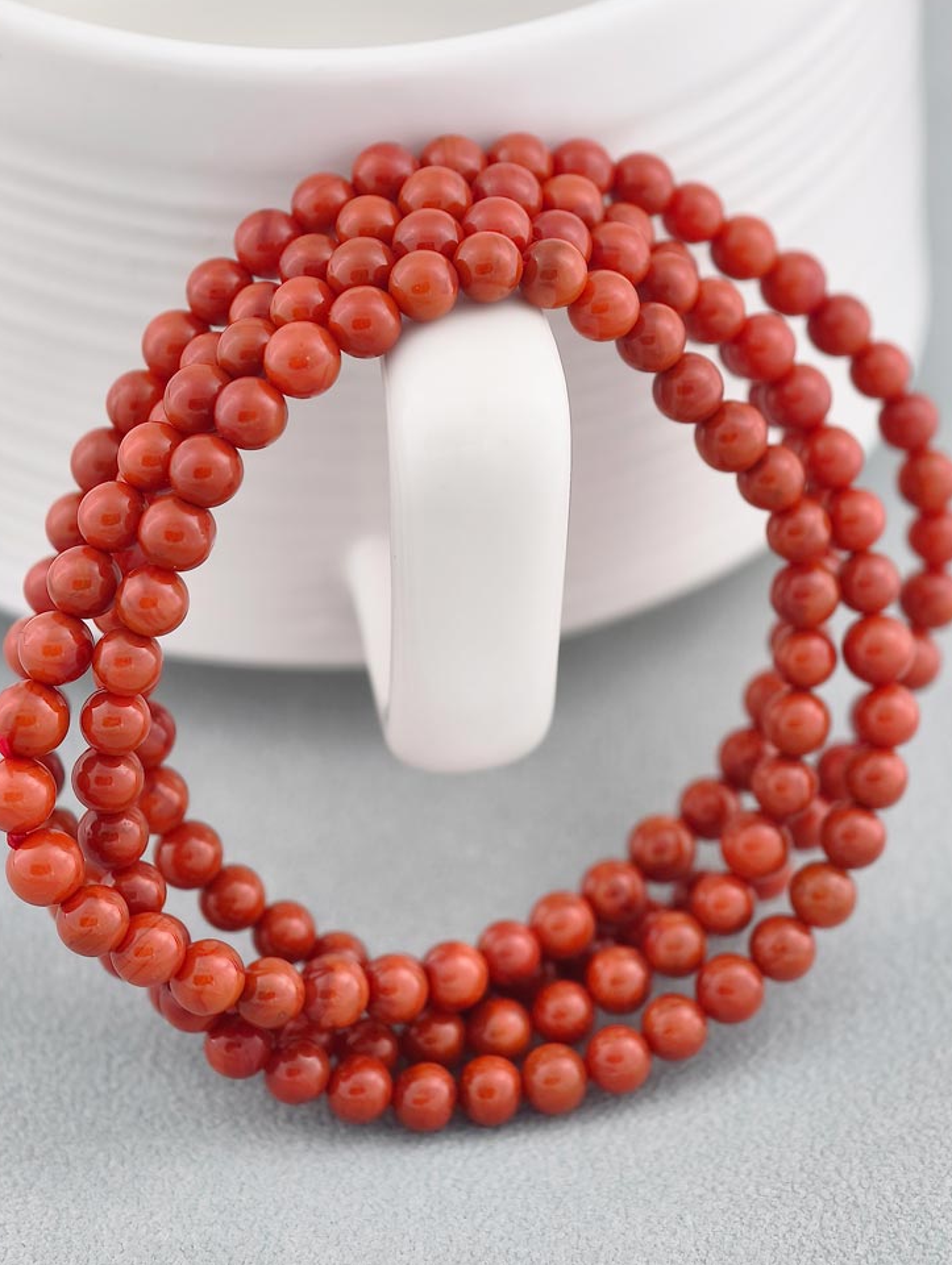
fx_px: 3733
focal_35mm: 102
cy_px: 514
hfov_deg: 14.5
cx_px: 490
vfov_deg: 19.2
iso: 125
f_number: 2.67
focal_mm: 22.48
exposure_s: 1/160
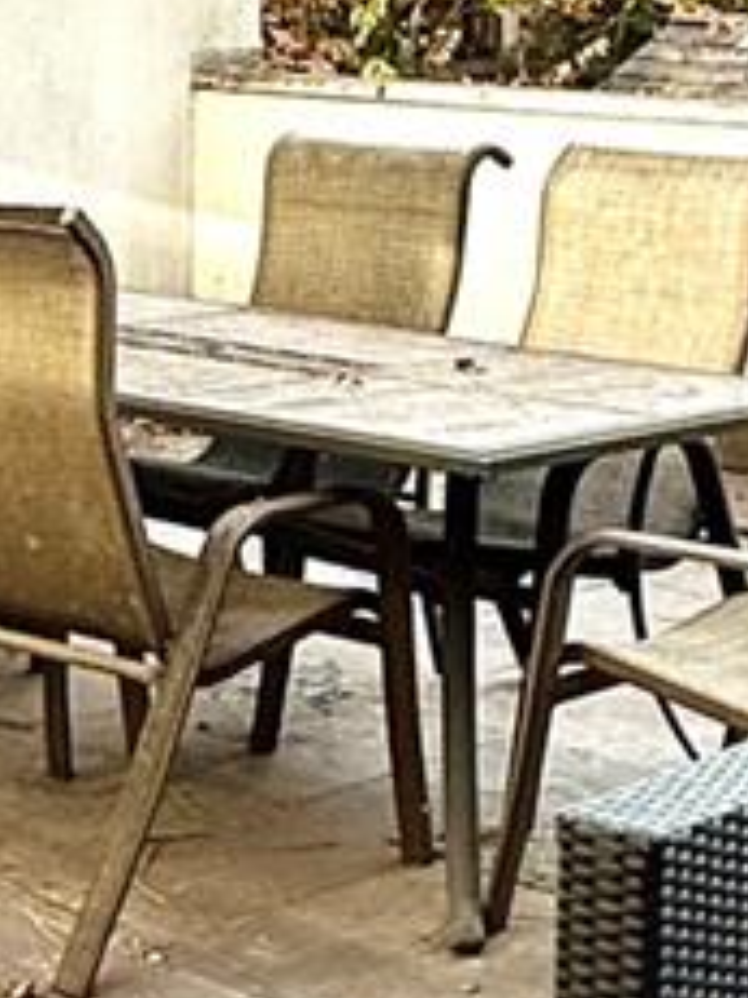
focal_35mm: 93
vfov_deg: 21.0
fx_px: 2682
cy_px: 294
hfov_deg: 15.8
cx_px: 238
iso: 64
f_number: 2.2
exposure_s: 1/233
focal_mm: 2.22
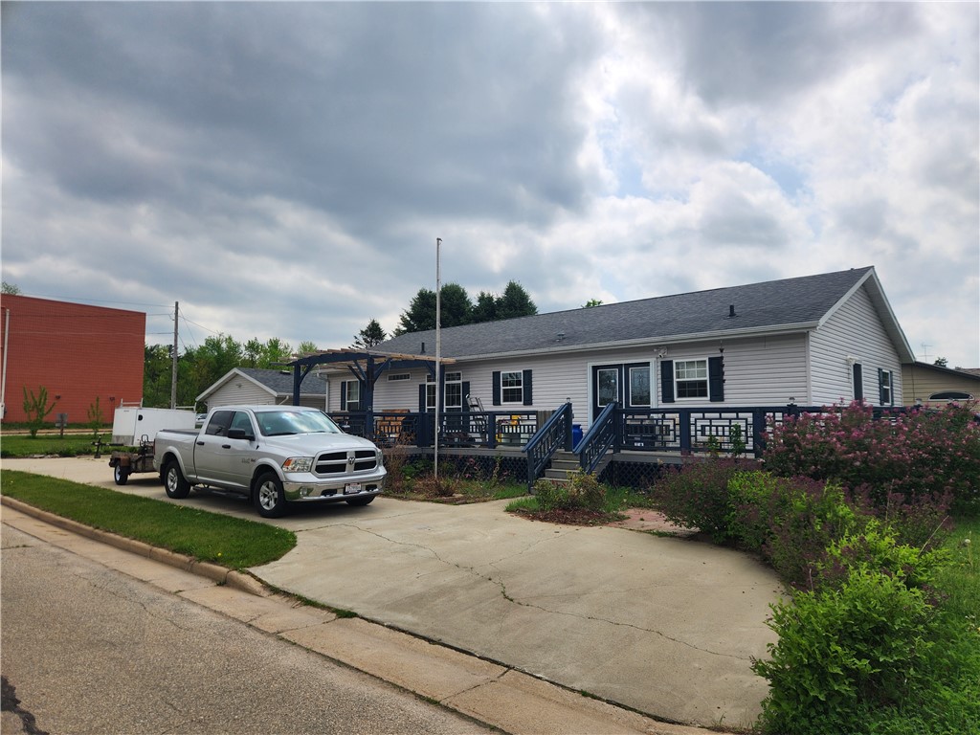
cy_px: 368
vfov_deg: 58.9
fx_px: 651
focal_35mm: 23
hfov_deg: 73.9
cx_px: 490
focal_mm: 5.4
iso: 20
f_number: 1.8
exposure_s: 1/2600
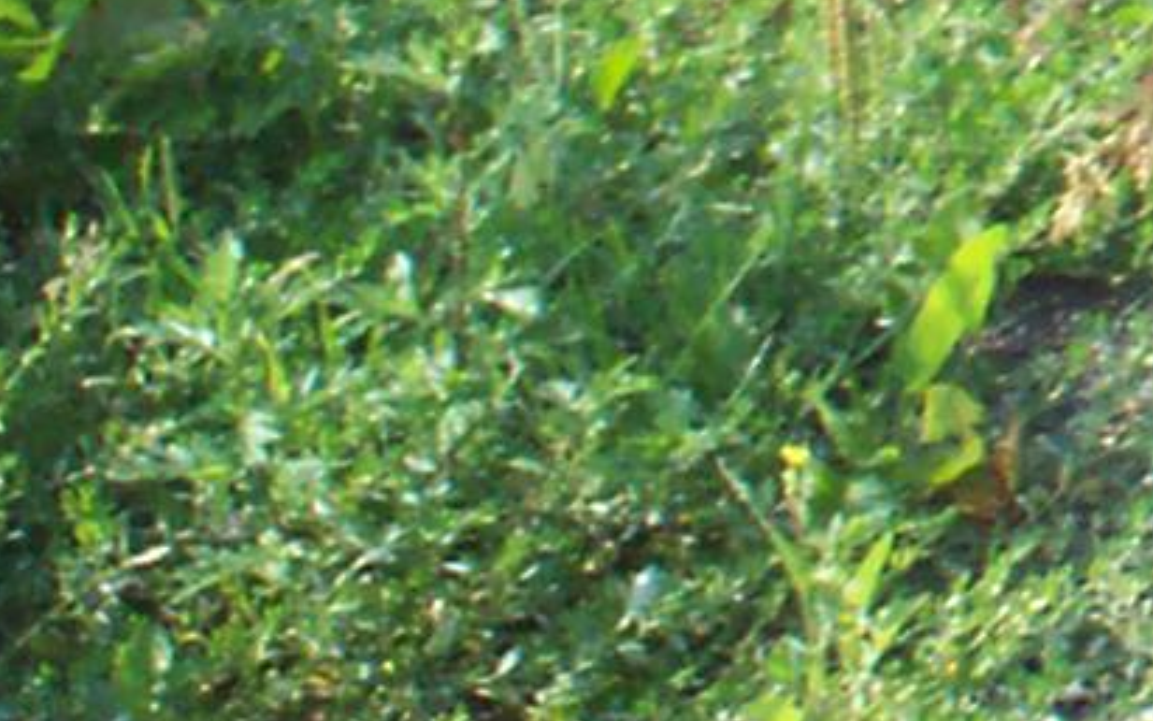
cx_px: 2522
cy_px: -715
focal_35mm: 239
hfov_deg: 8.2
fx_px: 7511
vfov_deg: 5.4
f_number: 4.5
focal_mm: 6
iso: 100
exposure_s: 1/223
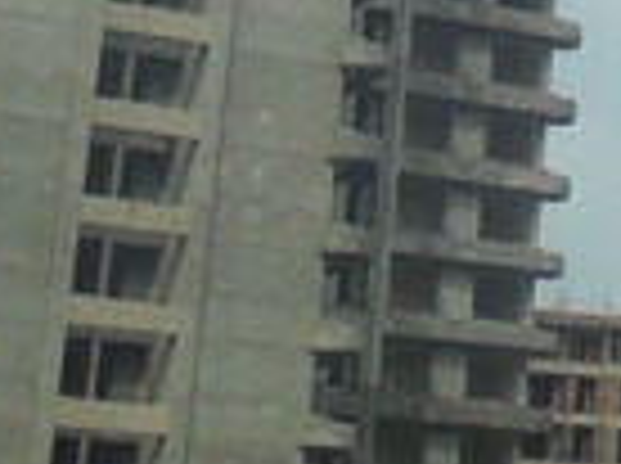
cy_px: -23
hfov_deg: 11.2
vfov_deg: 9.3
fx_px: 2812
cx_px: 1305
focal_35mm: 157
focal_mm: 4.9
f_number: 8.9
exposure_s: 1/350
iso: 100
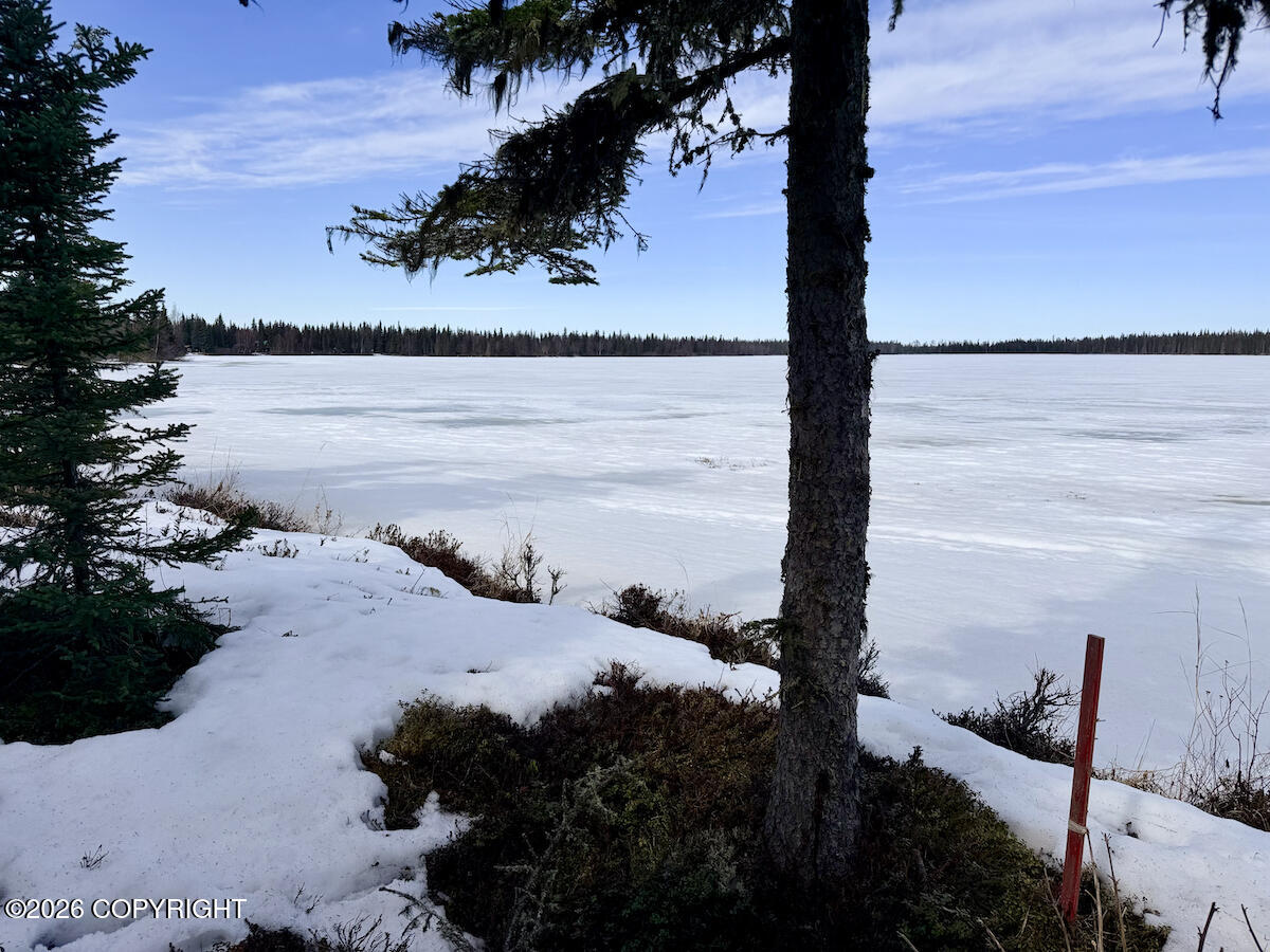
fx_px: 881
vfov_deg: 56.8
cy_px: 476
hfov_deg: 71.6
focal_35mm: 24
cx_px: 635
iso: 80
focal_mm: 6.76
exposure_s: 1/10309
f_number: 1.78
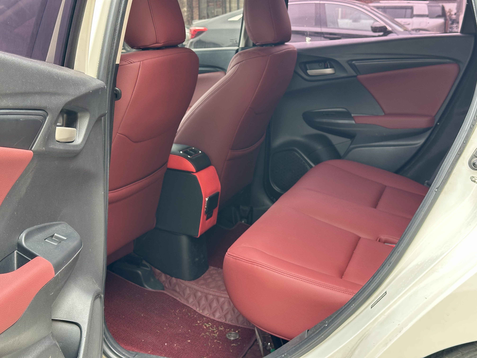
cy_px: 179
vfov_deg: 30.3
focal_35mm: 48
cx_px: 238
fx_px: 661
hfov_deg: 39.7
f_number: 1.78
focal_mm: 6.86
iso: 80
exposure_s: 1/172
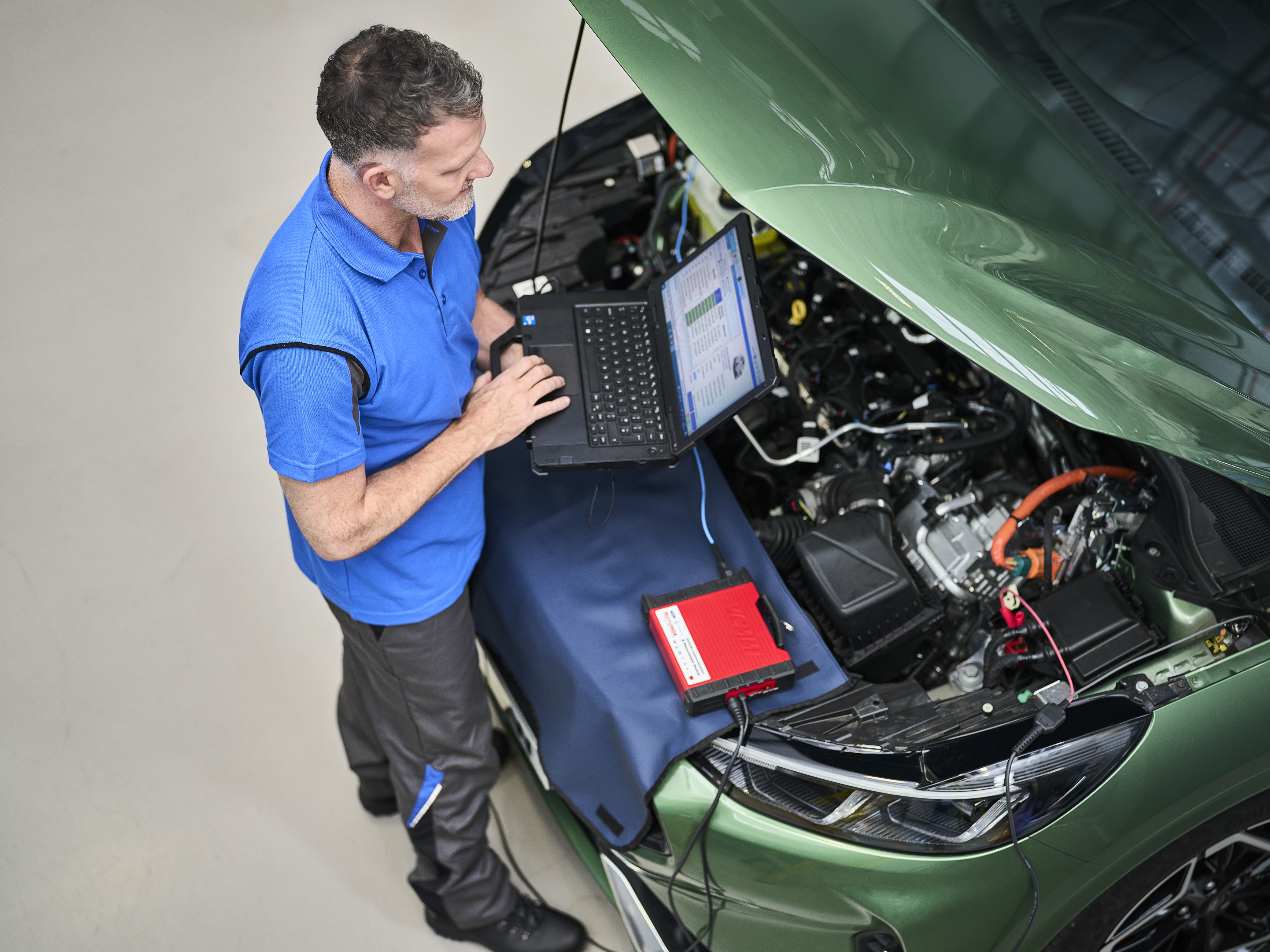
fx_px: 2018
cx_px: 713
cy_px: 476
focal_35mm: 55
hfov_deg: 34.9
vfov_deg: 26.6
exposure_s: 1/200
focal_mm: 50
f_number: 1.8
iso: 400
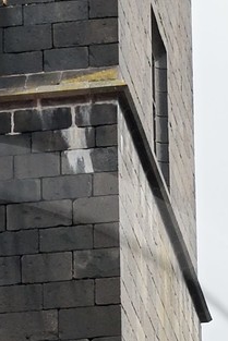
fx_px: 3492
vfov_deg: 5.5
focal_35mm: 368
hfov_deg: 3.7
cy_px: 646
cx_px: -88
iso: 400
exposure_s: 1/200
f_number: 18
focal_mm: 48
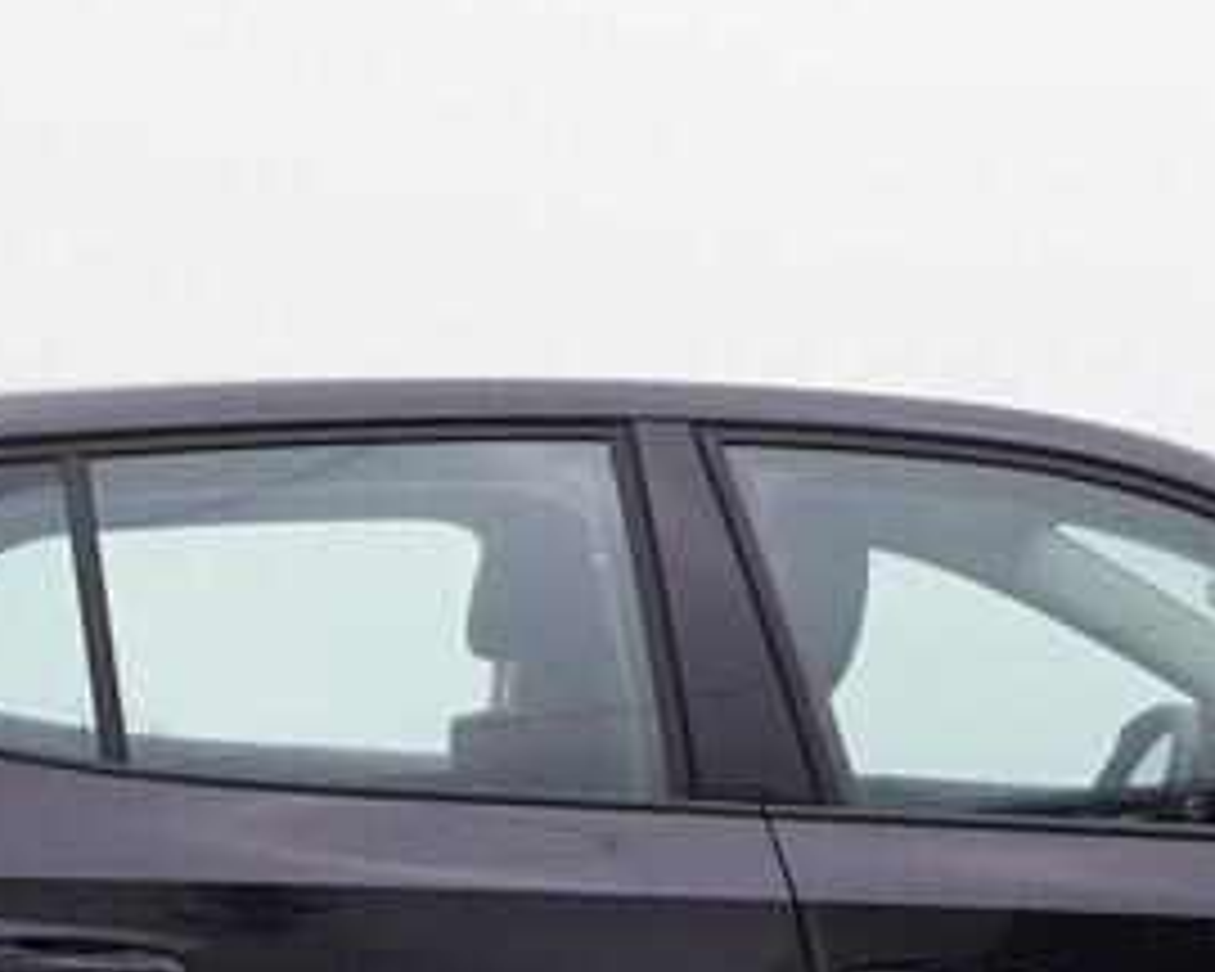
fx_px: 4045
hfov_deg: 17.0
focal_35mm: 112
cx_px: 904
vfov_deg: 13.2
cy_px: 1242
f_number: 5
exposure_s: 1/80
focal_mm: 15
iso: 200
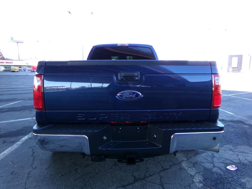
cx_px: 126
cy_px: 94
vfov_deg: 56.8
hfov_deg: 71.6
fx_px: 175
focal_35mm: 24
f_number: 3.7
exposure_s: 1/60
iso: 100
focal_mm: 4.3
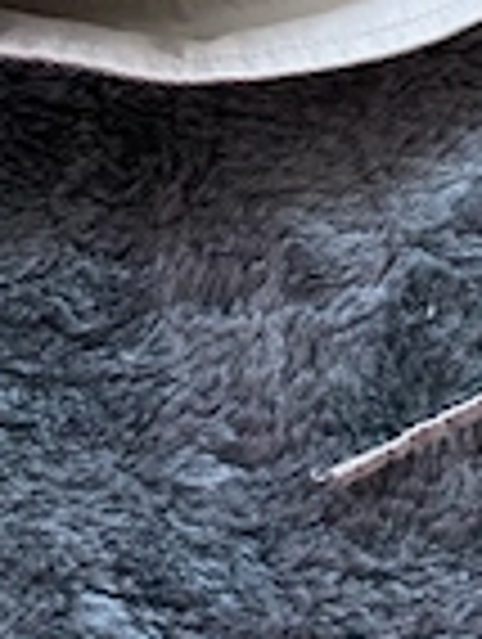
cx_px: 86
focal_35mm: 73
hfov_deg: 20.0
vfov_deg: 24.9
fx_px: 1351
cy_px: -50
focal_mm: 4.25
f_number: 1.8
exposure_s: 1/30
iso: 640
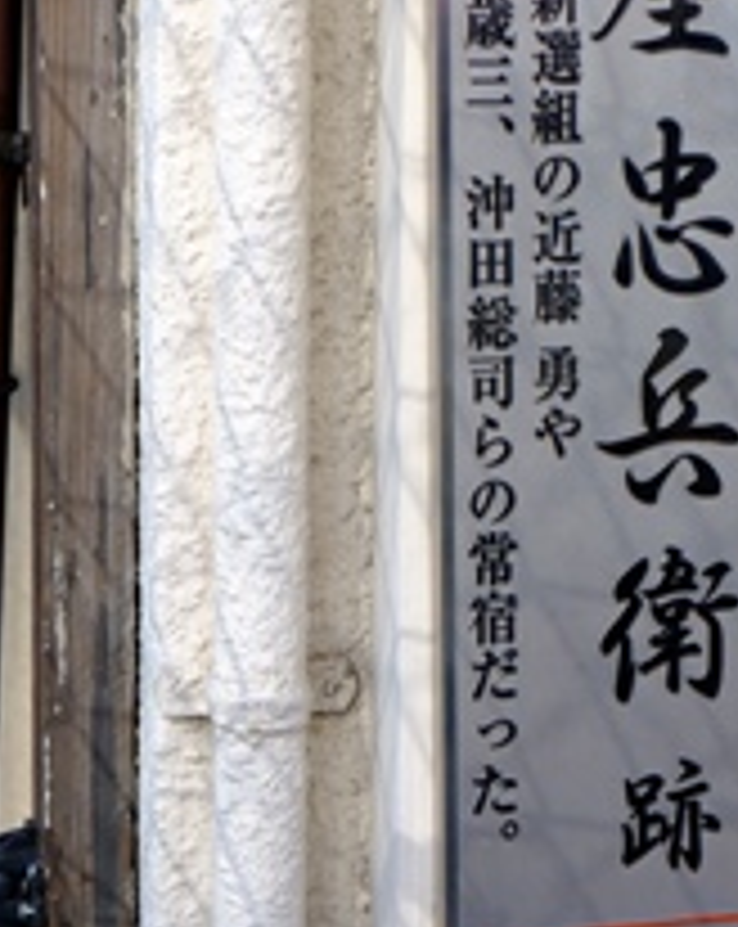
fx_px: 2410
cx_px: 659
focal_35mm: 88
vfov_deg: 21.7
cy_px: 374
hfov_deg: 17.2
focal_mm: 28.9
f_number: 3.2
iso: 200
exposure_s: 1/210
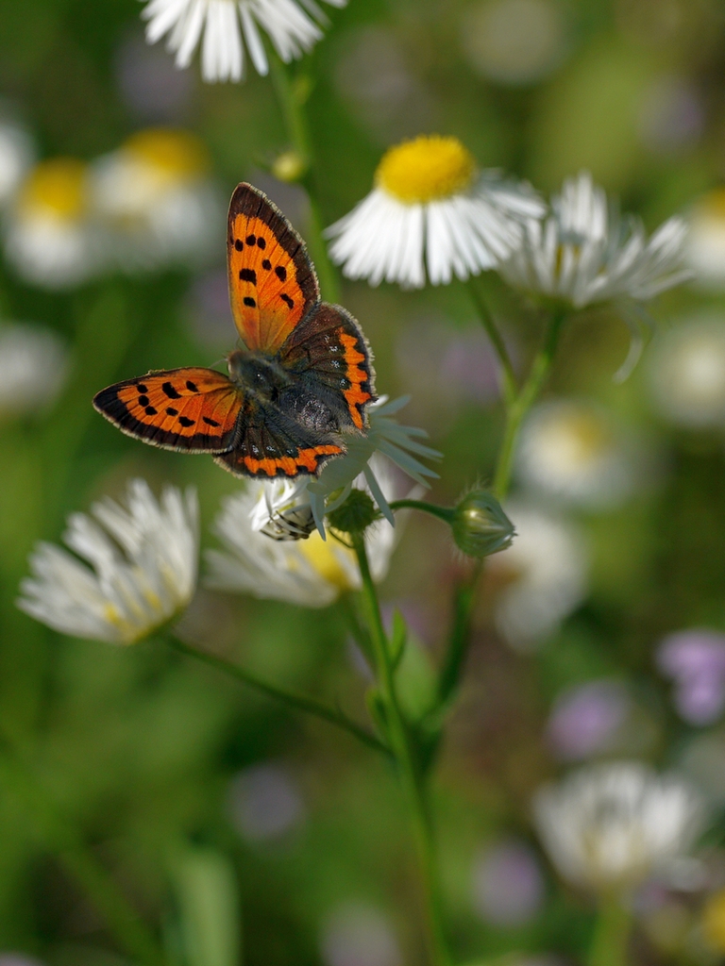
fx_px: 2513
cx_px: 362
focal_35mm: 90
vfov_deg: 21.8
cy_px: 483
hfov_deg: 16.4
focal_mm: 45
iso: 100
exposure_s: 1/1300
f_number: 5
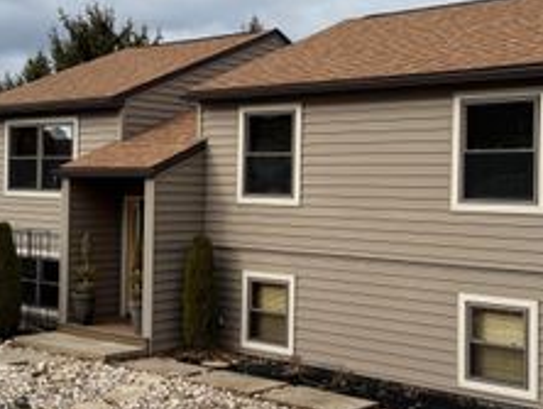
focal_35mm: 54
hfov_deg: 35.5
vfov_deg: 27.1
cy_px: 180
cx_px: 276
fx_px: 848
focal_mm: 6.76
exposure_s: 1/2611
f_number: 1.78
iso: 80
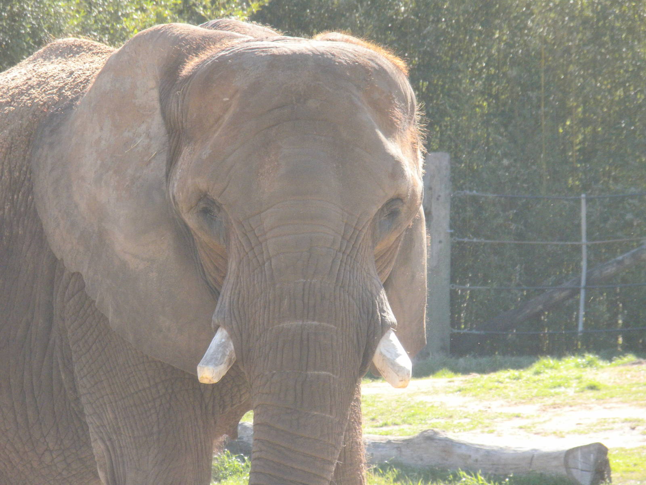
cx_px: 323
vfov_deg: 6.2
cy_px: 242
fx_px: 4442
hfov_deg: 8.3
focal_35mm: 238
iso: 298
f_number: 5.2
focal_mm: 42.1
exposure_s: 1/500
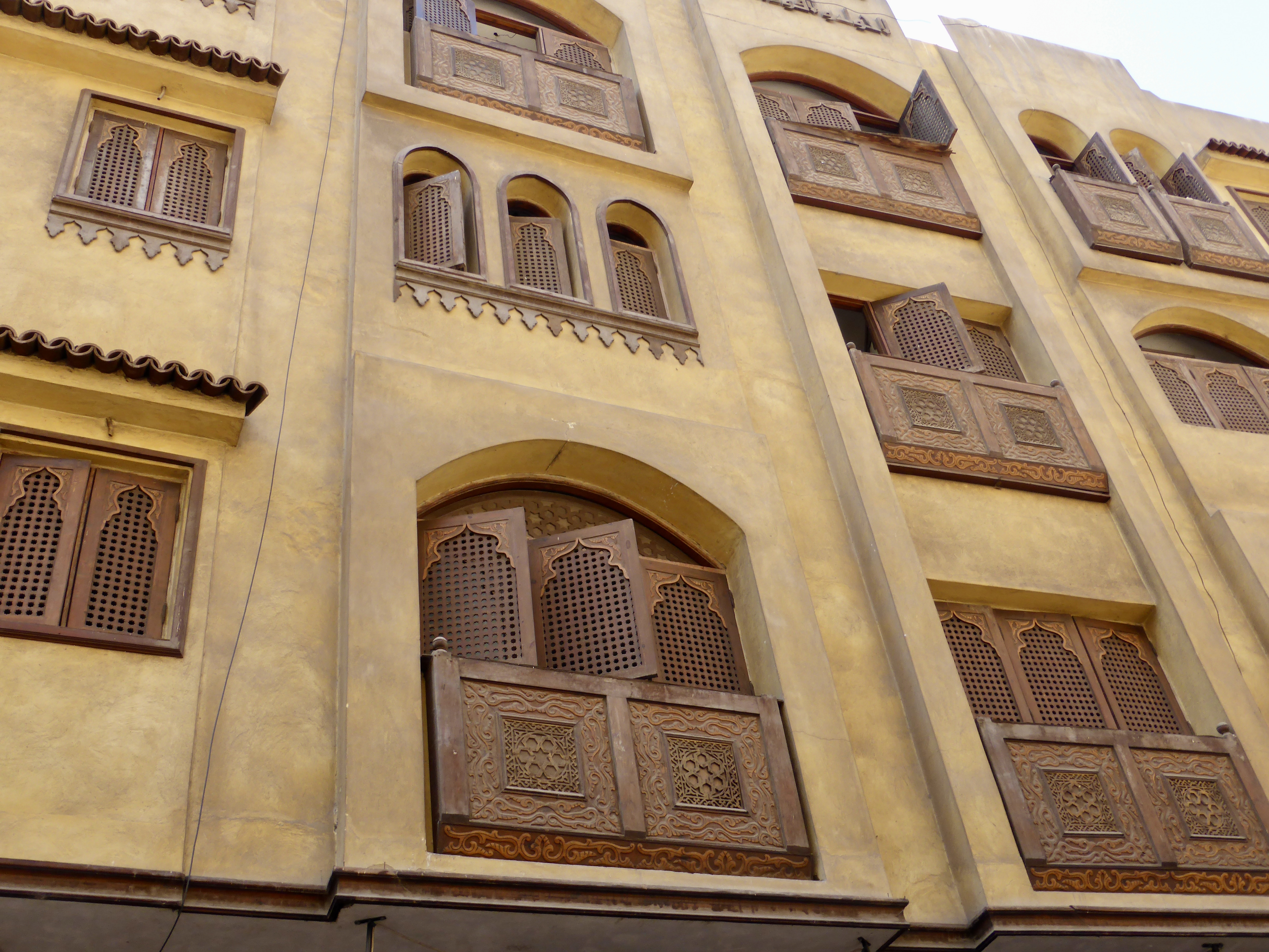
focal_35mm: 35
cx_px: 634
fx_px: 1283
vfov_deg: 40.7
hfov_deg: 52.6
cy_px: 476
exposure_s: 1/125
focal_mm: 6.1
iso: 100
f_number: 3.7
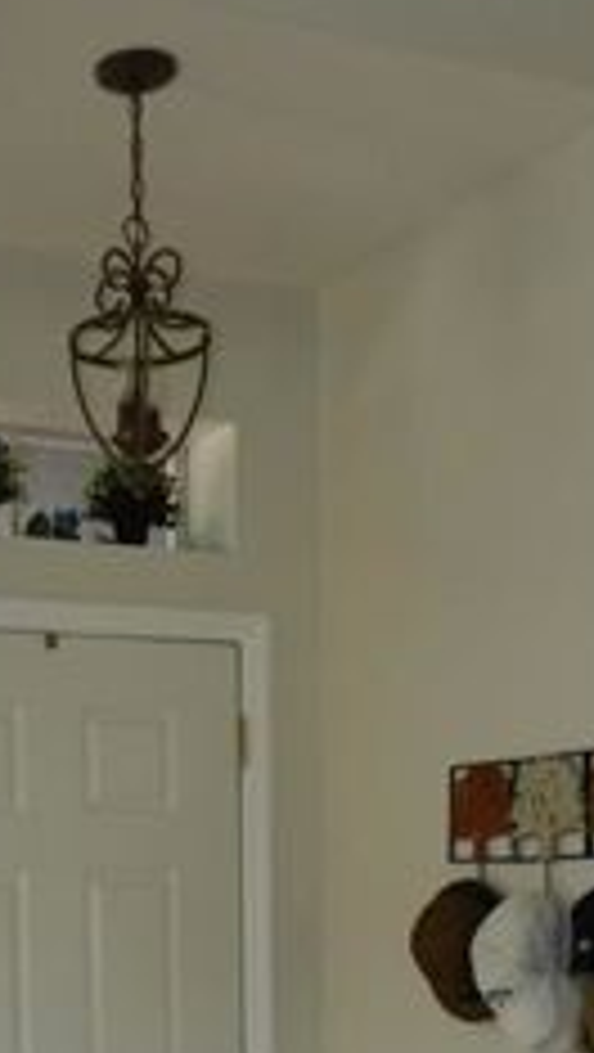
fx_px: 1593
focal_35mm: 57
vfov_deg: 34.2
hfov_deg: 20.3
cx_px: -29
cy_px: 981
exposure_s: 1/50
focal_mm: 4
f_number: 3.4
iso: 160
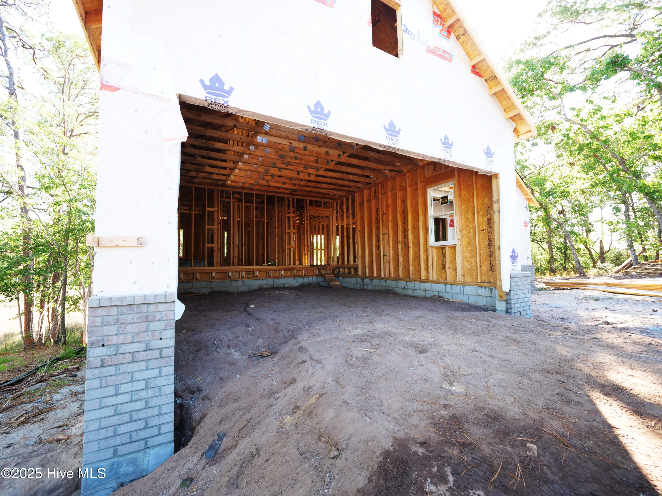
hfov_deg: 102.1
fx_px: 268
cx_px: 331
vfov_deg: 85.7
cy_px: 248
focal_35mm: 14
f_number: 2.8
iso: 200
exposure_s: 1/125
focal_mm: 7
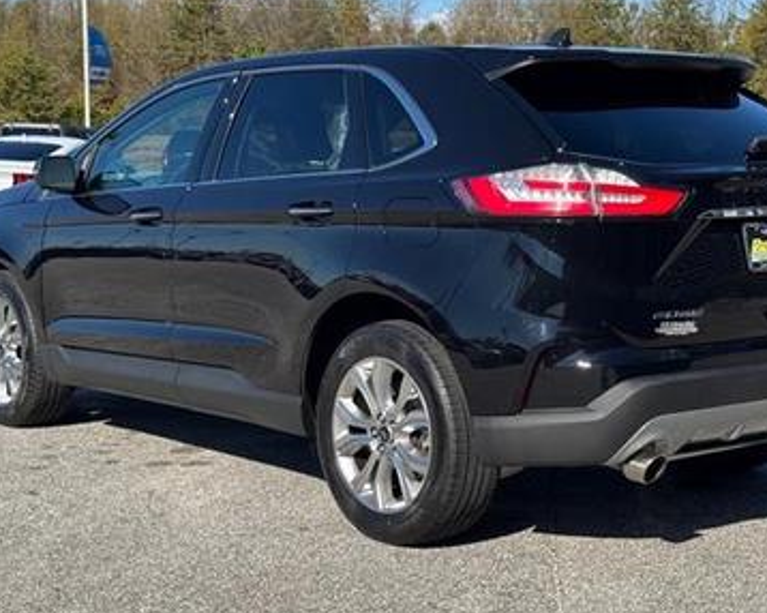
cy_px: 313
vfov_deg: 23.1
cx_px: 428
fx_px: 1497
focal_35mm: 66
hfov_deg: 28.7
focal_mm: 6.76
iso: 64
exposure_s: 1/3096
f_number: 1.78
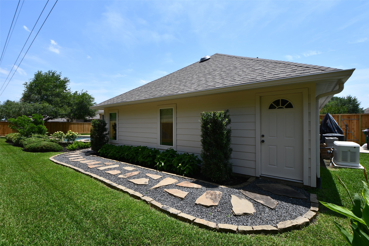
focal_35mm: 15
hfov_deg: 100.4
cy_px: 123
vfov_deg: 77.3
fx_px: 154
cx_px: 184
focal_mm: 10
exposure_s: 1/250
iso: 100
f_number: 8
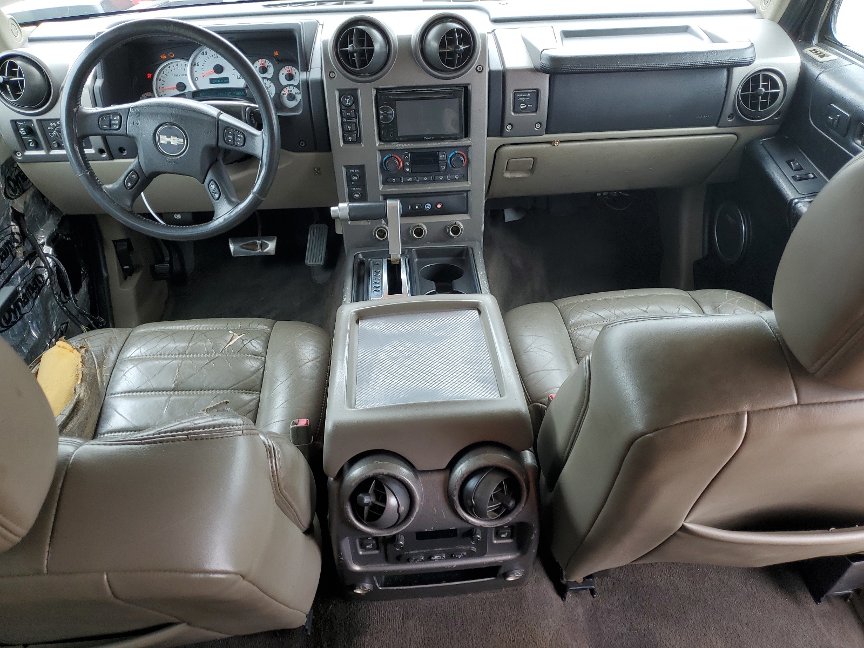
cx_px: 432
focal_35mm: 26
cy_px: 324
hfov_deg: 67.3
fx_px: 649
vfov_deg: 53.1
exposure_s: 1/147
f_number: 1.5
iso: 50
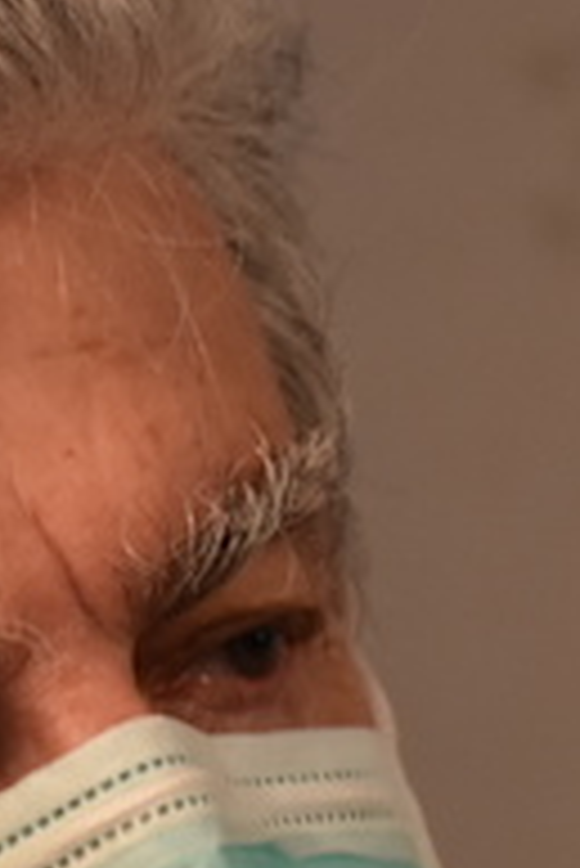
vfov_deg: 3.2
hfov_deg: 2.1
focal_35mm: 652
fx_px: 15729
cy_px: 816
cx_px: 319
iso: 1250
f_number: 5.6
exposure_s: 1/80
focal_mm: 105
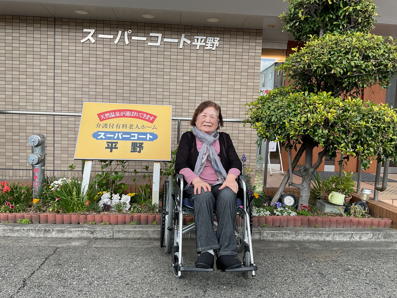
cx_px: 198
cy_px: 149
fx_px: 333
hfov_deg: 61.7
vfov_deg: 48.2
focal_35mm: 29
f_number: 1.8
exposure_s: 1/178
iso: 16
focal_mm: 3
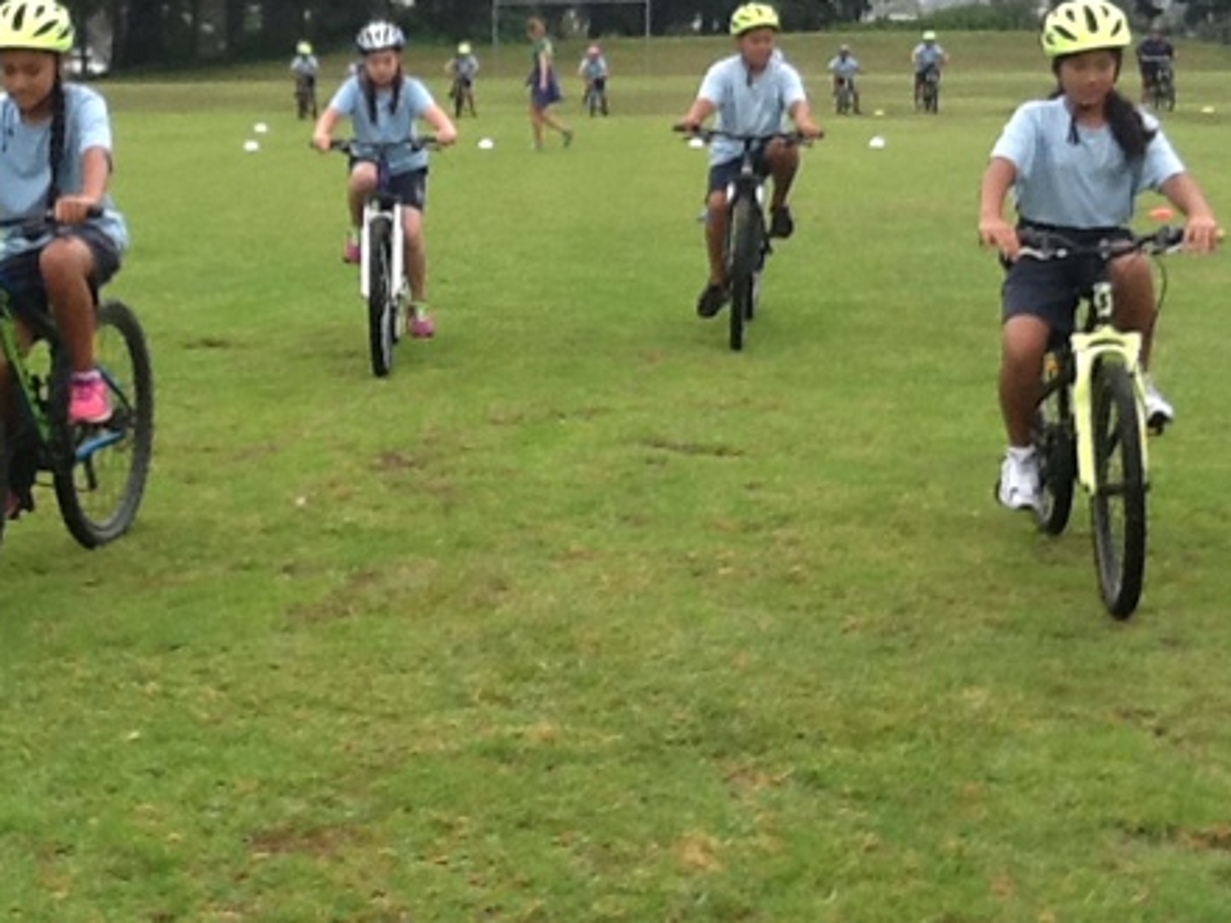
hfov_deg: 28.4
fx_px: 2418
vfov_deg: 21.5
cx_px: 425
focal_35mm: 68
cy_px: 324
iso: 40
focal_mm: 2.03
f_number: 2.4
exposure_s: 1/569
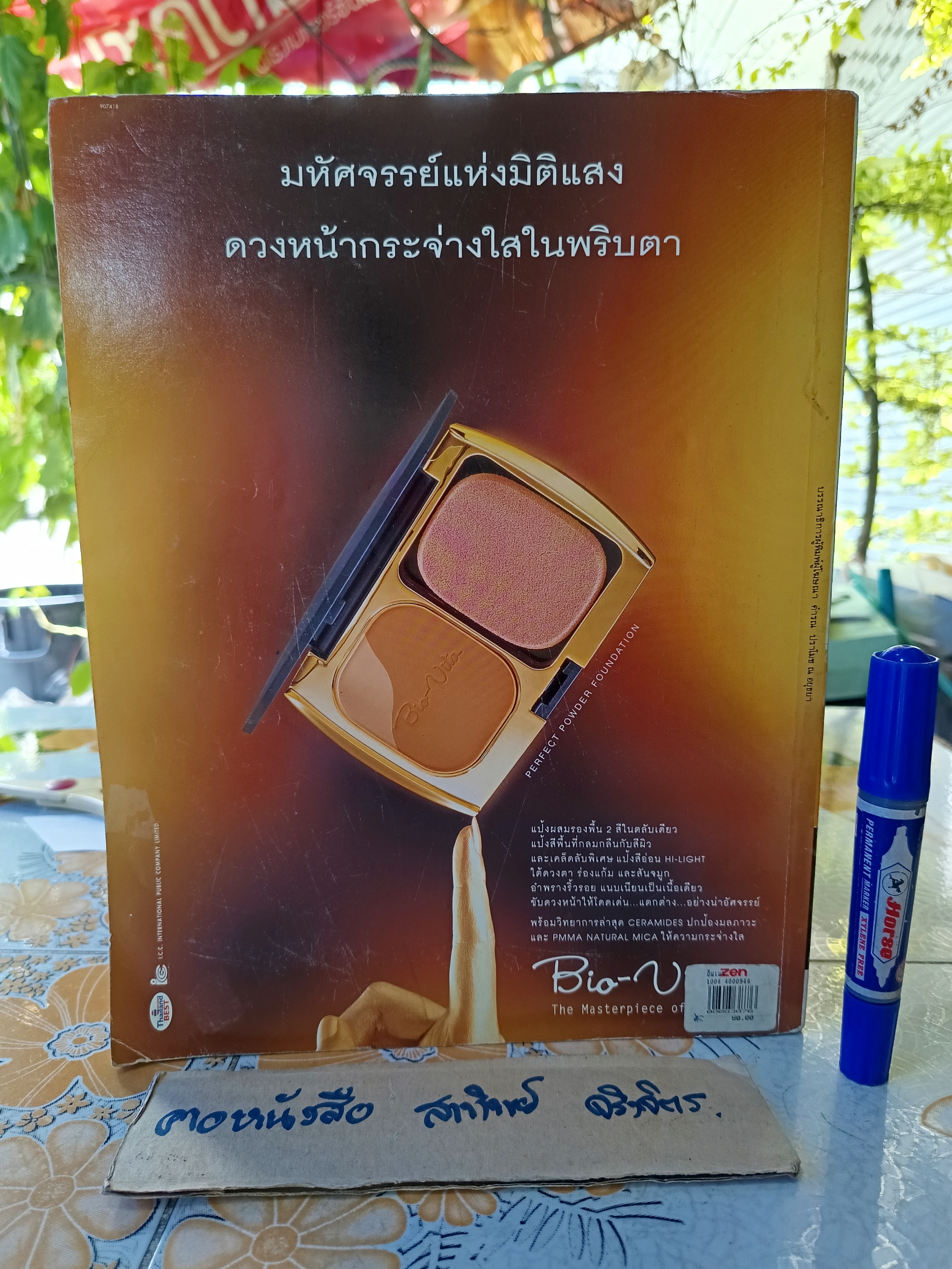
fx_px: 880
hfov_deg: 56.8
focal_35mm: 24
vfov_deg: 71.6
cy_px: 634
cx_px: 476
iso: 225
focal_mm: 5.31
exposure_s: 1/50
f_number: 1.7
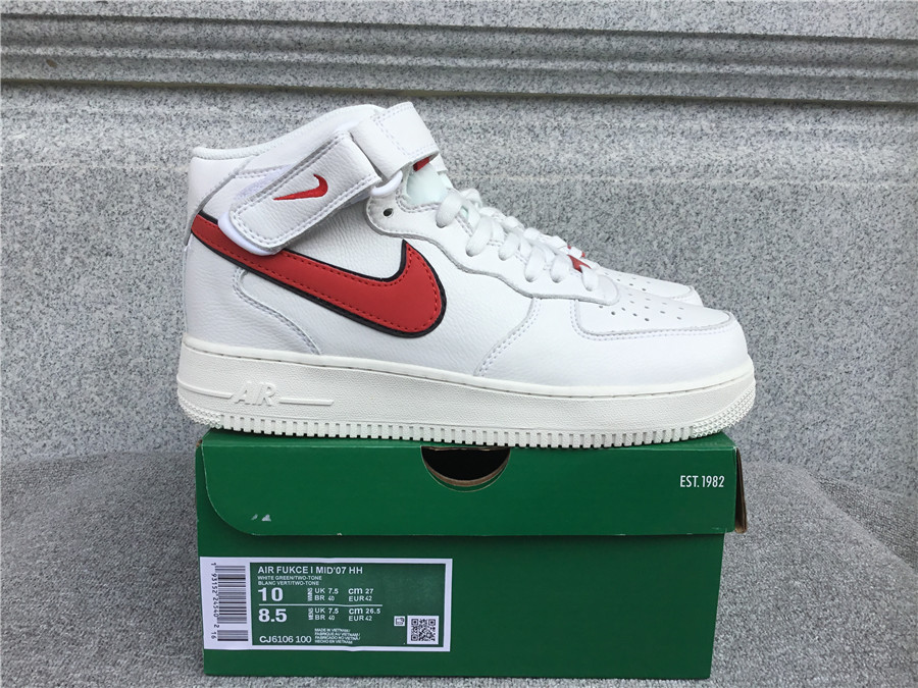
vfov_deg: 45.4
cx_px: 459
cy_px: 344
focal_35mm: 31
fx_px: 822
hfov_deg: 58.4
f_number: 2.4
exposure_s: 1/637
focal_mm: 3.3
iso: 25
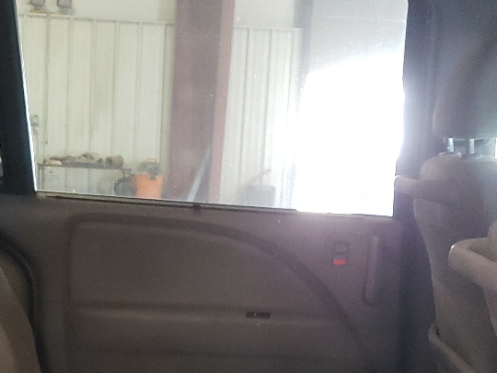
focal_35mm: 77
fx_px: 1106
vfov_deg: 18.4
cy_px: 405
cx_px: 191
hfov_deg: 25.3
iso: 445
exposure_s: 1/30
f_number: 1.5
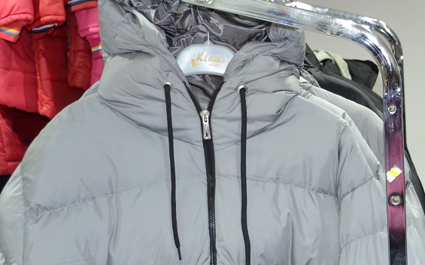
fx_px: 1266
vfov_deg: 11.8
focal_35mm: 109
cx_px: 453
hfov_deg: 18.4
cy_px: 290
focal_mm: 27
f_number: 4
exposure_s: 1/60
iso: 800
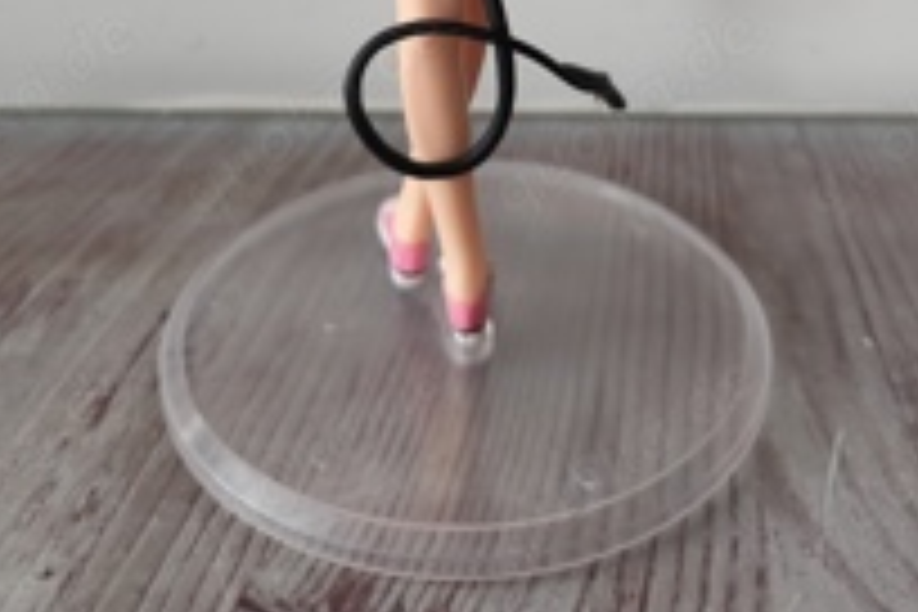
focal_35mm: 47
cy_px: -162
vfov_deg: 25.2
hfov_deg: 41.9
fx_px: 1198
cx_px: 477
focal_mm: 6.14
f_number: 1.65
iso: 640
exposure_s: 1/50
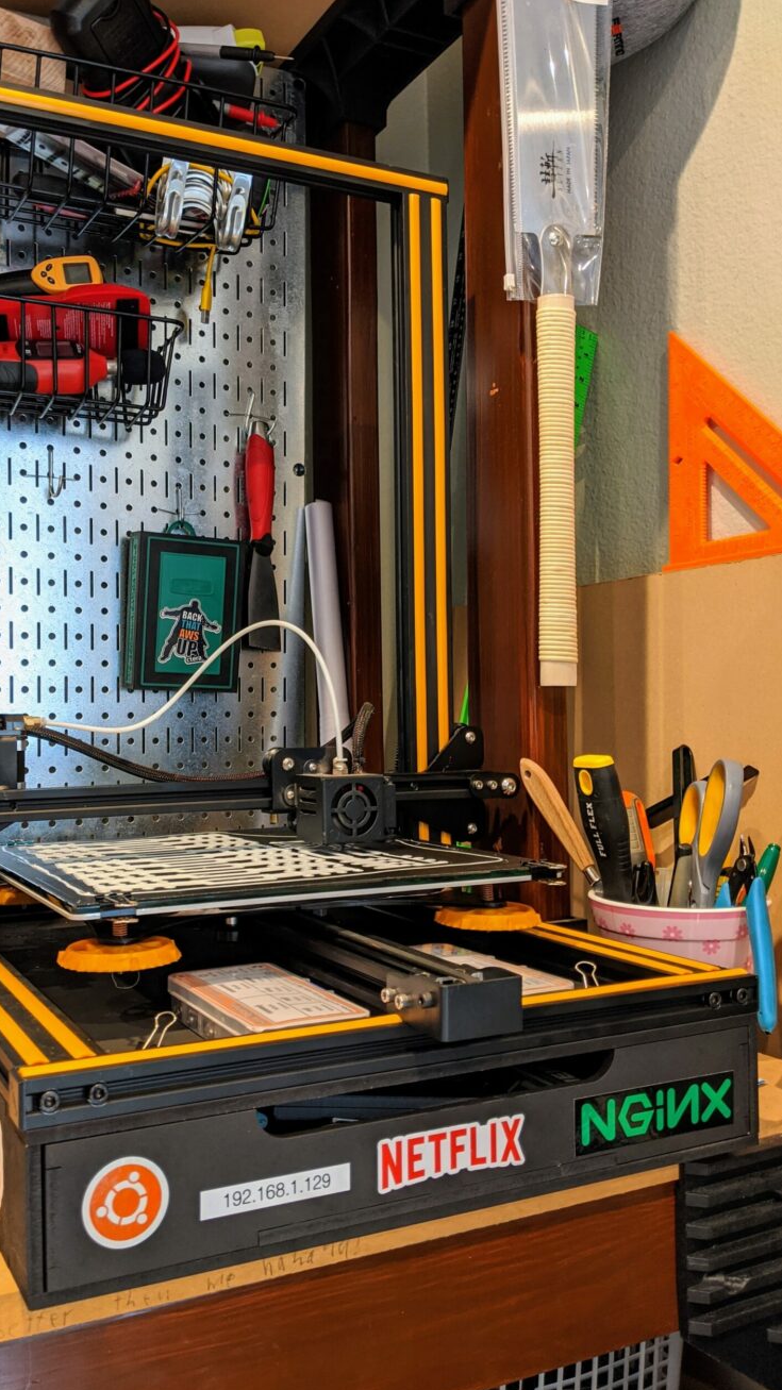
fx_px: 1106
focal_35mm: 30
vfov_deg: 64.3
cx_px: 274
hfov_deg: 38.6
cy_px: 691
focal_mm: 4.44
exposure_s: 1/24
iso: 110
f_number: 1.8
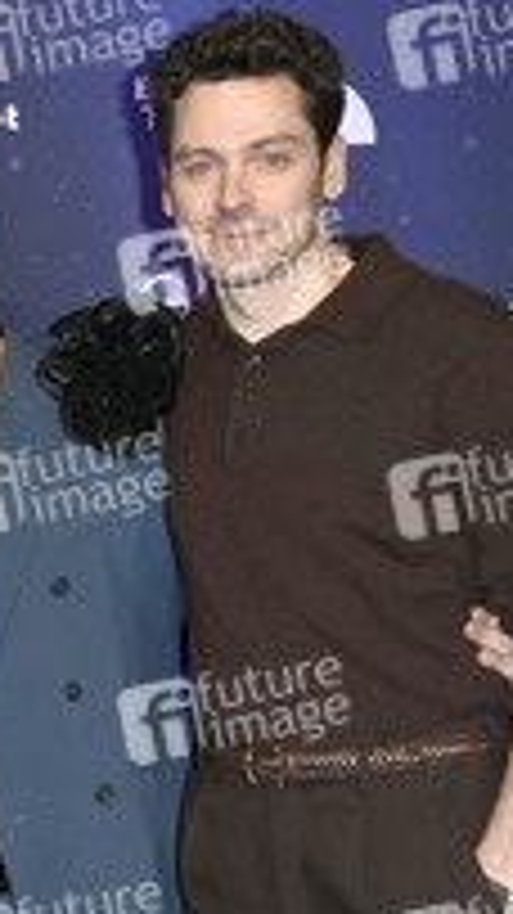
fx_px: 2252
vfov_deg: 22.8
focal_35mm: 93
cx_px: -335
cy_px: 599
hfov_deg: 12.2
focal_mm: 40
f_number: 5.6
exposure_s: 1/125
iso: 1000
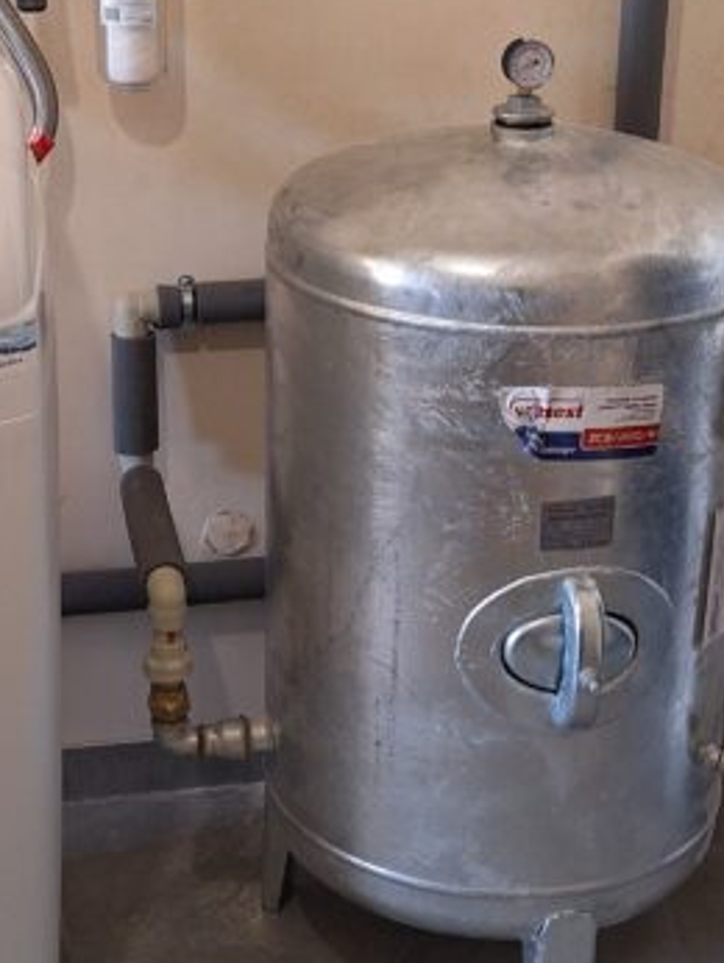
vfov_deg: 28.5
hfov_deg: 21.6
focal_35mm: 68
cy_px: 406
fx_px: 1894
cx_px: 329
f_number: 1.8
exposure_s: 1/50
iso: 160
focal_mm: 5.54
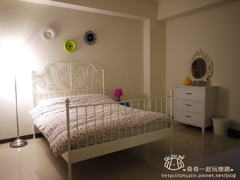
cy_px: 90
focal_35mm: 28
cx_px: 120
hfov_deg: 63.4
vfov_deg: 49.7
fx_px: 194
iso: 400
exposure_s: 1/20
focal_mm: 14
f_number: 2.5
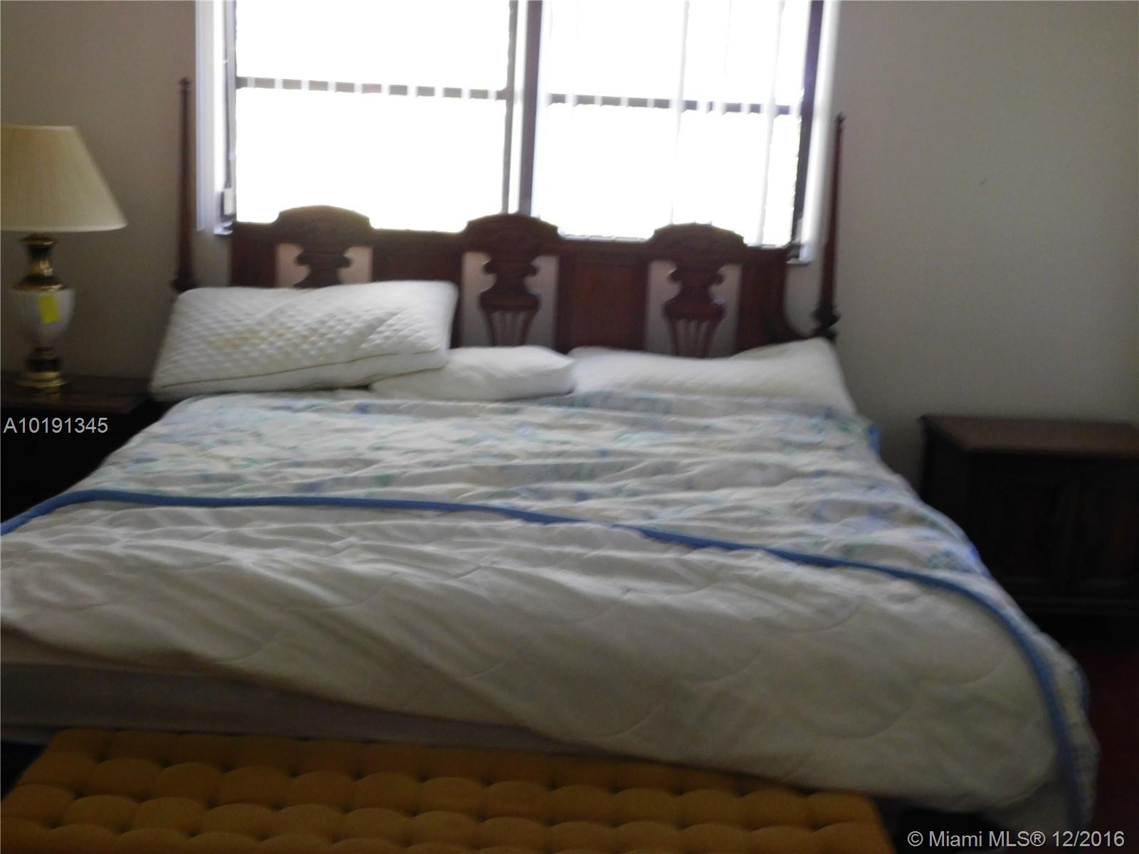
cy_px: 427
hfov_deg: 46.8
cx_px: 570
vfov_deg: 36.0
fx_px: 1316
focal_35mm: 40
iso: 400
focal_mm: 7.1
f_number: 3.6
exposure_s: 1/10
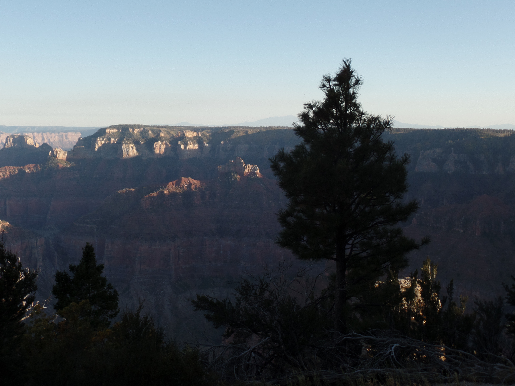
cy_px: 193
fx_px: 774
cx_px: 258
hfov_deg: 36.8
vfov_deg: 28.0
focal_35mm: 52
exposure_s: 1/500
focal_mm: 9.2
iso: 80
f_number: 3.4
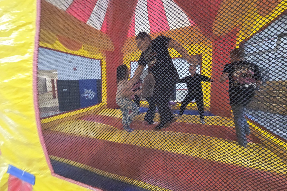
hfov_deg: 104.3
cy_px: 94
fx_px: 112
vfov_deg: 81.2
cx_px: 141
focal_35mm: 14
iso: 500
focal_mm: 2.2
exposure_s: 1/60
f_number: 2.2
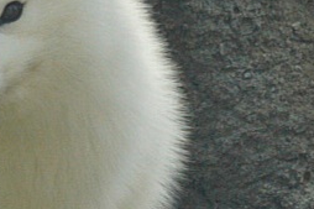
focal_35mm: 488
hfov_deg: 4.2
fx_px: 4254
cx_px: -65
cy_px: 192
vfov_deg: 2.8
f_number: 16
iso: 1250
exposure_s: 1/161
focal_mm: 90
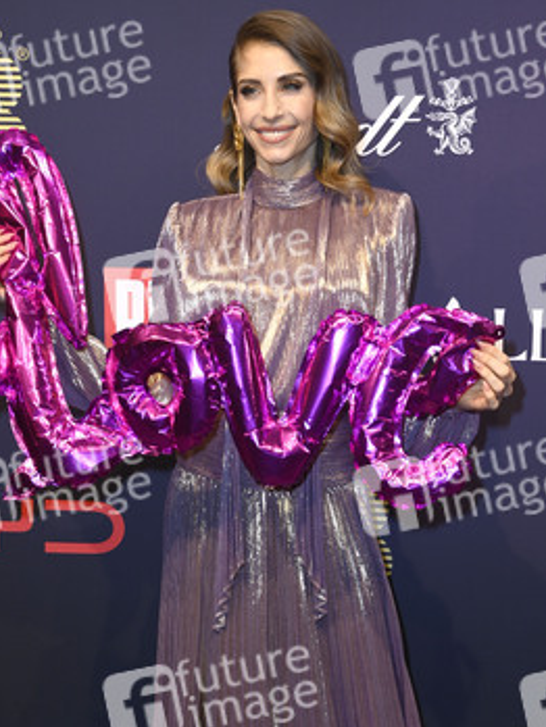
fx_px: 1618
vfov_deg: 25.3
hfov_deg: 19.1
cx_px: 271
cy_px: 383
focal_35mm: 77
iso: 500
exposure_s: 1/250
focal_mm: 70
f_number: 6.3
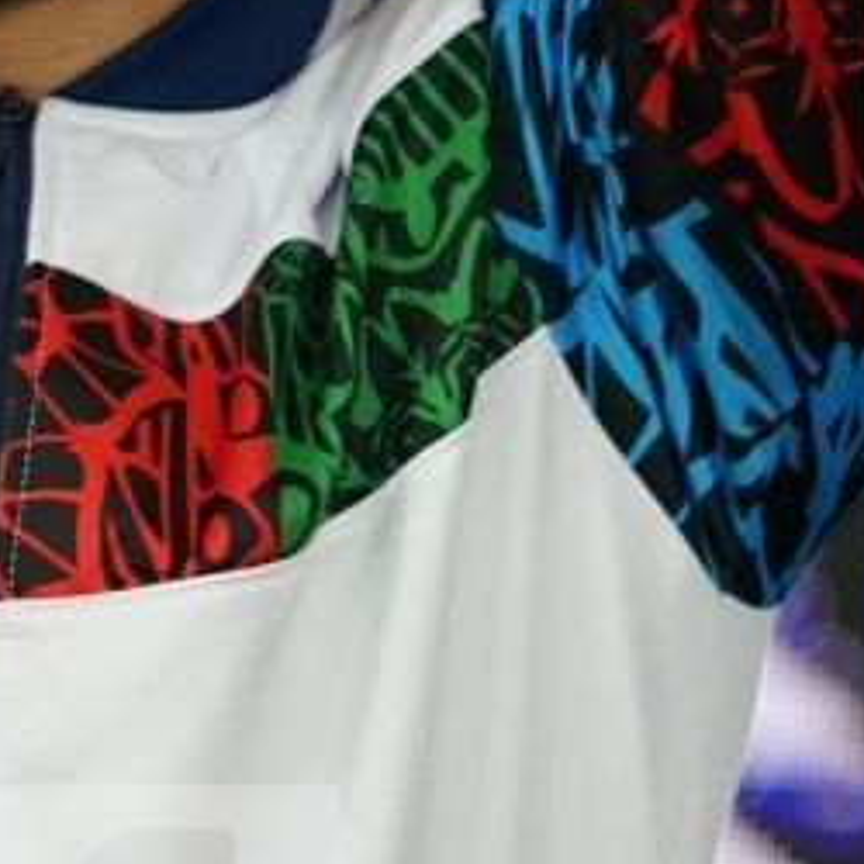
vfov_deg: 1.1
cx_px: 21
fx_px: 46029
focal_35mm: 1630
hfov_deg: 1.1
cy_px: -128
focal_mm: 400
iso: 4000
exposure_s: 1/500
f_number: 2.8
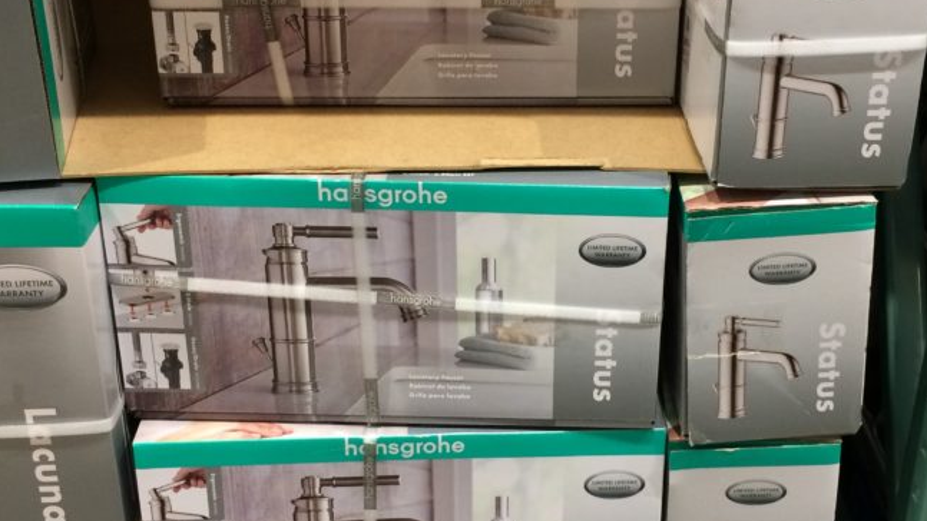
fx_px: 1229
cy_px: 233
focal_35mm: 50
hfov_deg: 41.2
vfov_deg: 23.9
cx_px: 546
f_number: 2.2
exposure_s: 1/30
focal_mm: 4.15
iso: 125
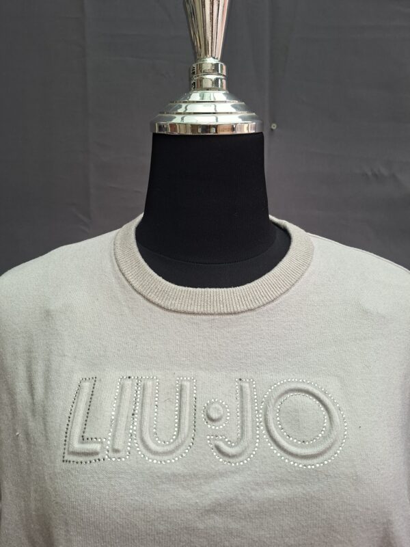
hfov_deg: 58.9
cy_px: 274
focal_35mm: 23
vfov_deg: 73.9
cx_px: 205
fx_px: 363
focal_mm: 5.54
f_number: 1.8
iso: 50
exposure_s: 1/216
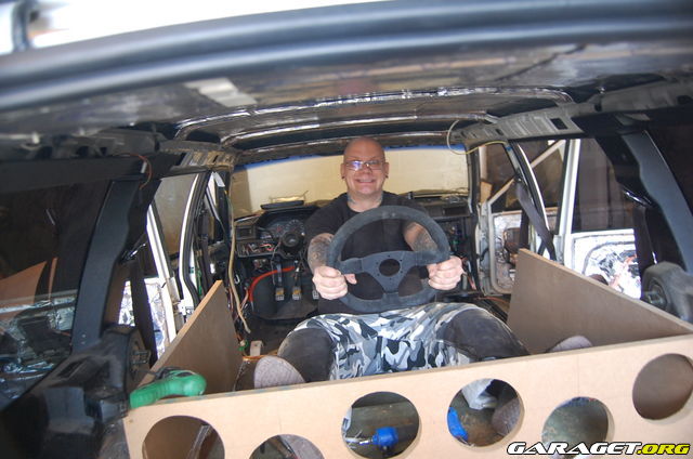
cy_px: 230
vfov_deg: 47.7
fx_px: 519
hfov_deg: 67.5
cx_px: 346
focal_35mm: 27
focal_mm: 18
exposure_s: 1/25
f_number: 3.5
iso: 800
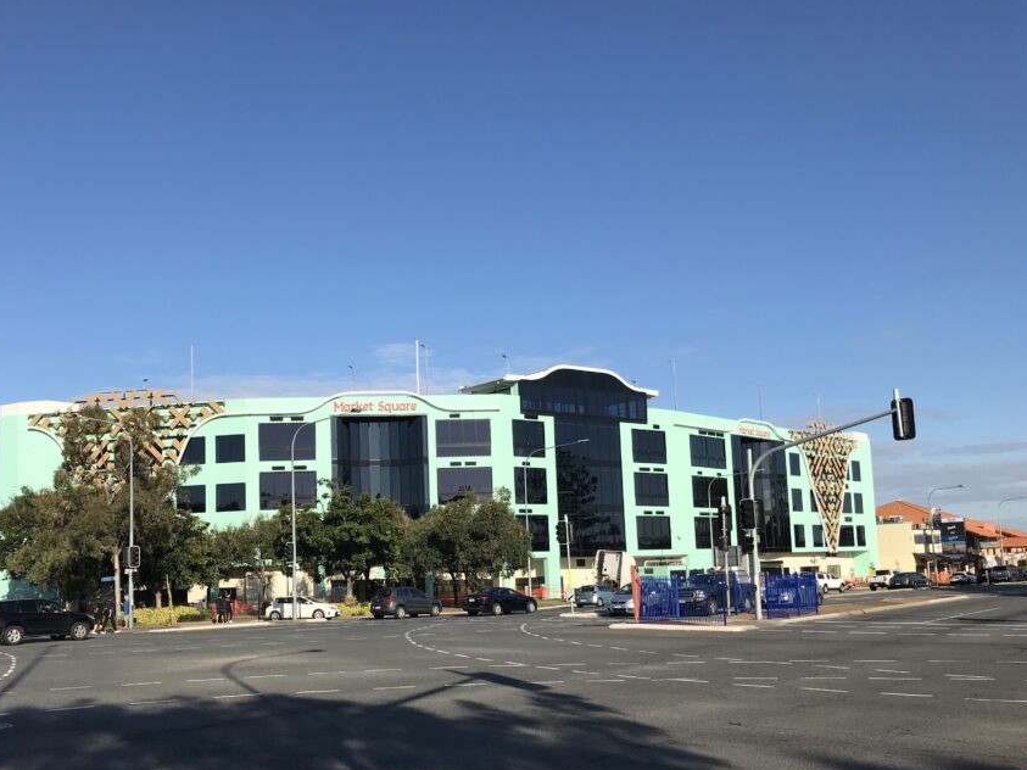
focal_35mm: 34
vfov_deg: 41.6
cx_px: 435
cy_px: 464
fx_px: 1009
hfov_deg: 53.7
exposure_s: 1/2994
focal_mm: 3.99
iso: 20
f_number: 1.8
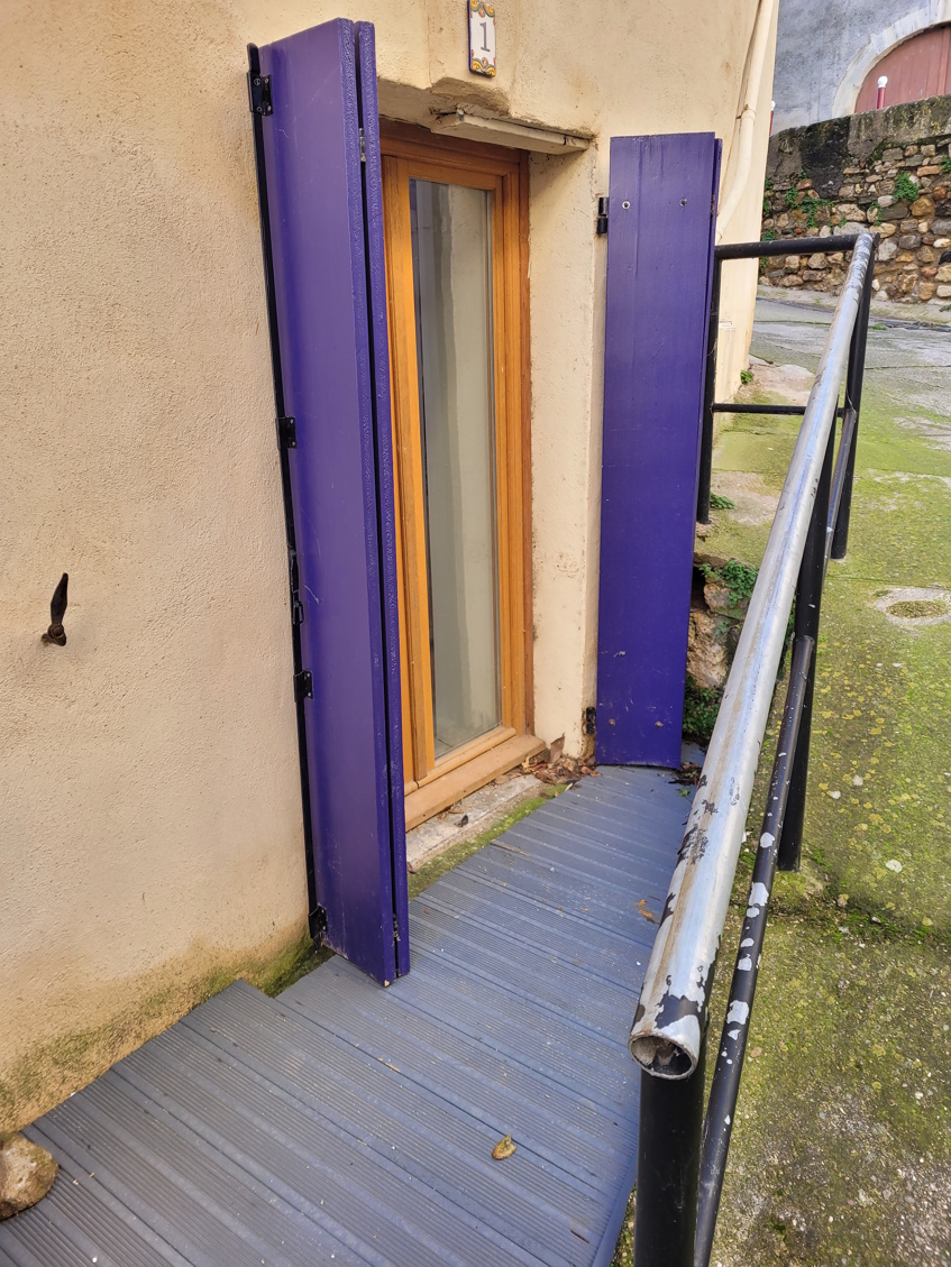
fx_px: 952
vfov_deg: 67.3
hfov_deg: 53.1
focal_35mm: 26
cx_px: 476
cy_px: 634
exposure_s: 1/120
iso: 64
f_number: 1.8
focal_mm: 5.4
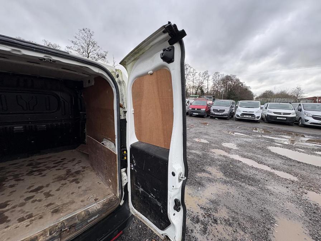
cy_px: 120
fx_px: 130
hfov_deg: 102.1
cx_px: 160
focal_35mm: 14
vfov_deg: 85.7
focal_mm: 2.22
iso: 40
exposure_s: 1/99
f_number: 2.2
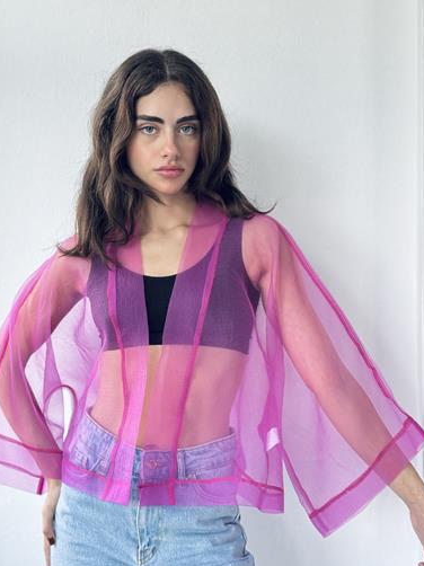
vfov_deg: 37.5
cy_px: 282
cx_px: 204
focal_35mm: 51
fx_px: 834
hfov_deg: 28.5
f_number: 1.78
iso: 100
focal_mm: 6.76
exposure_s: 1/114
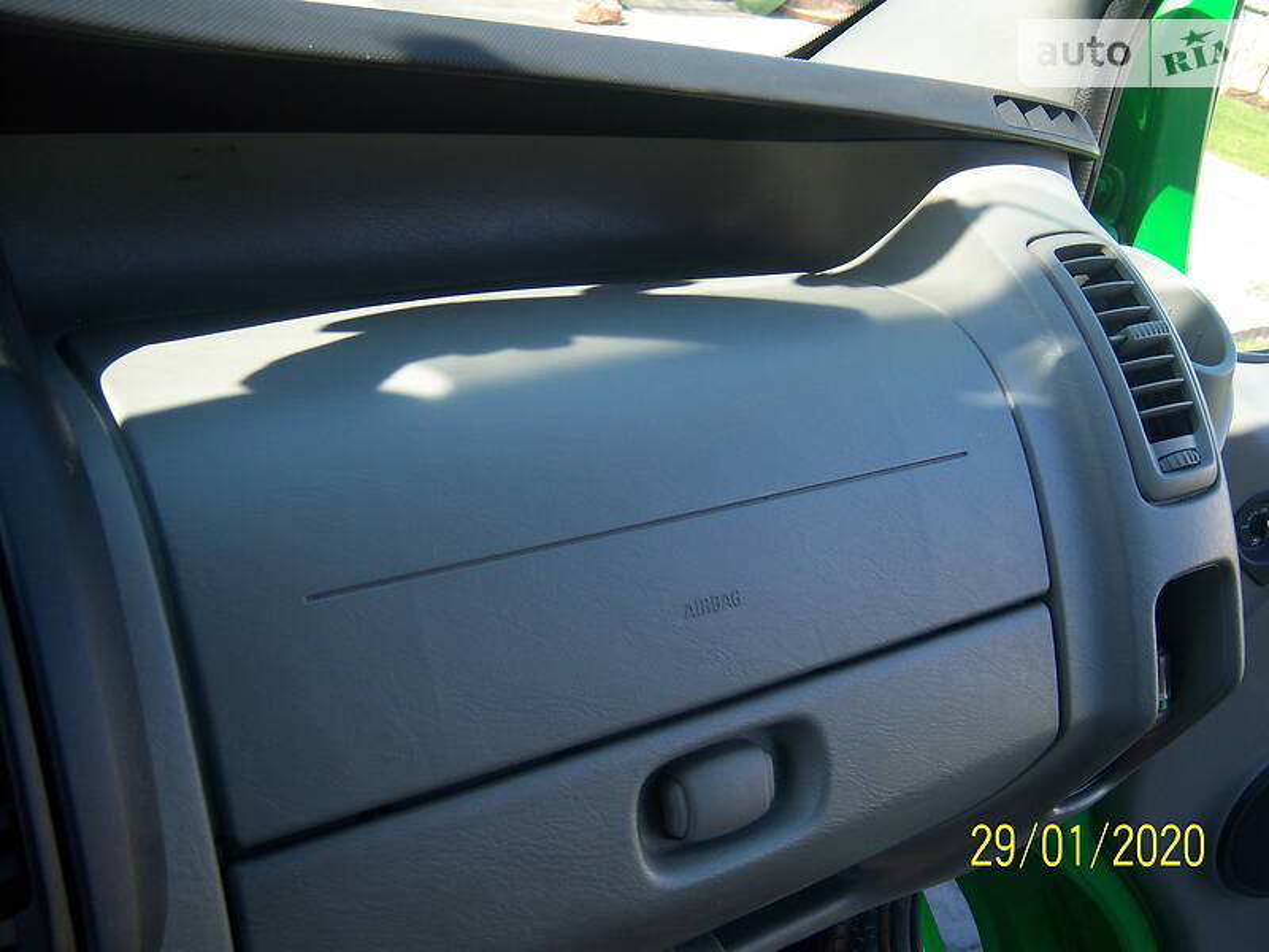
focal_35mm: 36
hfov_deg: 51.4
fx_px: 1320
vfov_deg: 39.7
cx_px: 634
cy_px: 476
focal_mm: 7.5
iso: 80
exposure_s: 1/160
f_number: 2.8
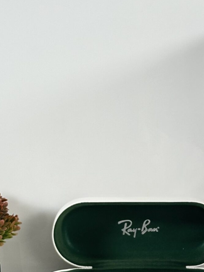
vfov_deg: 14.1
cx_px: 177
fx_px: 1092
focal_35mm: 139
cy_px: 212
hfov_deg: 10.6
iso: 80
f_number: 1.78
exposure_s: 1/115
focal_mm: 6.86
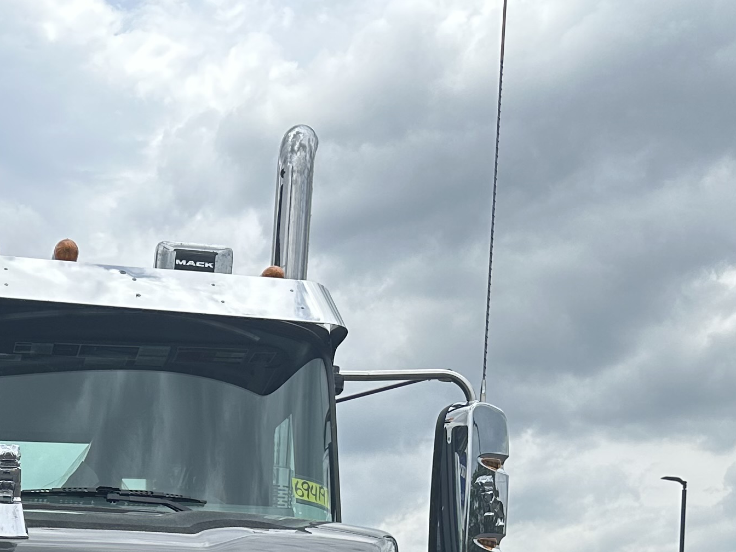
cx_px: -3
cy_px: 791
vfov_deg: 18.5
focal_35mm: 72
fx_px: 1531
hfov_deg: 25.7
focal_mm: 6.86
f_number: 1.78
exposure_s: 1/4184
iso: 80
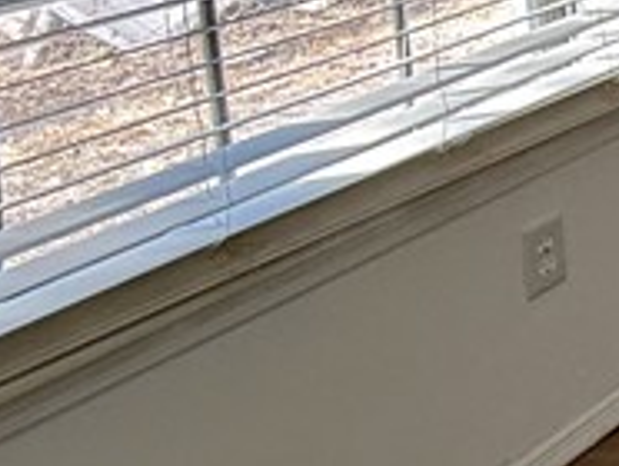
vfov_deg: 17.2
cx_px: 1587
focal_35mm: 77
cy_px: -243
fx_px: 1379
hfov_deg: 13.9
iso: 100
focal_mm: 2.22
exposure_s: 1/99
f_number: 2.2
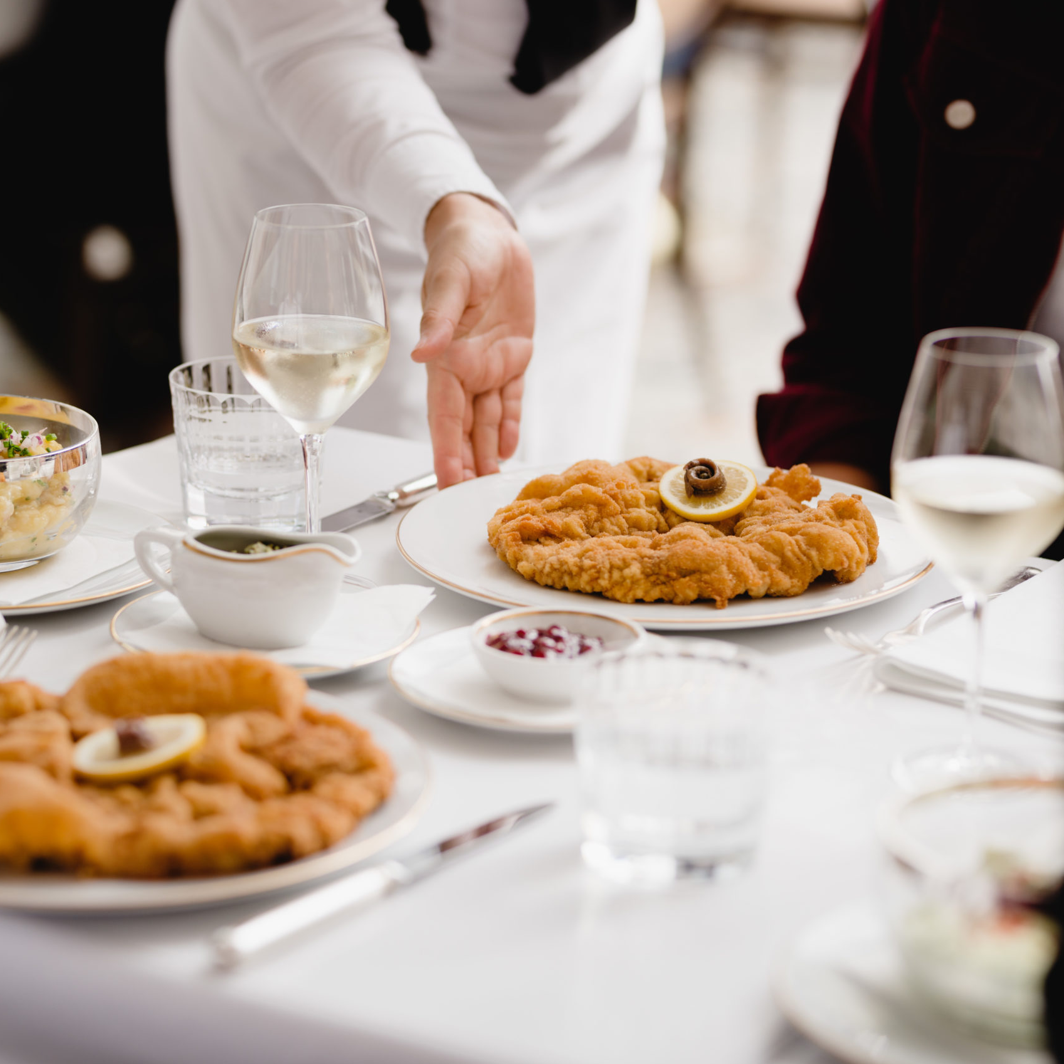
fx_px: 3790
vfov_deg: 16.0
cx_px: 484
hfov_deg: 16.0
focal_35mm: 109
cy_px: 533
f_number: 2.2
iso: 100
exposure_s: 1/250
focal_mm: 85
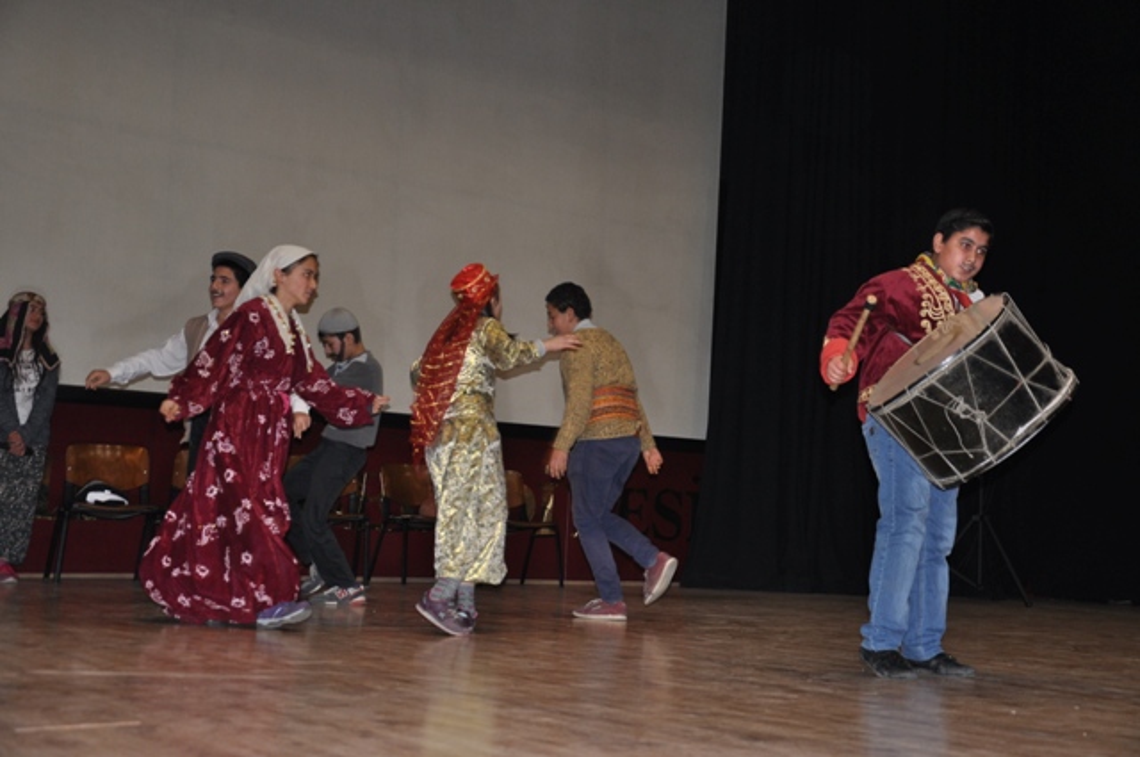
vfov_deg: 26.4
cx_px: 570
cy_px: 378
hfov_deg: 38.9
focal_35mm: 51
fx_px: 1613
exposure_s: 1/60
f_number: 4.2
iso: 320
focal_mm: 34
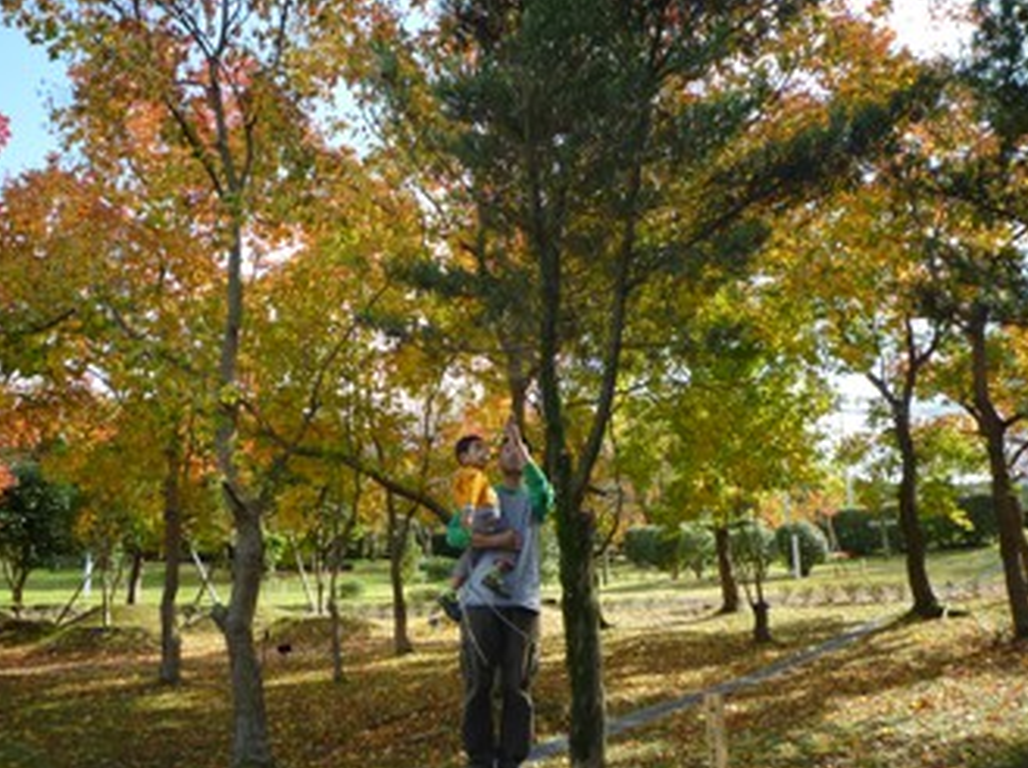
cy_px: 415
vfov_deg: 49.6
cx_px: 498
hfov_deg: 63.5
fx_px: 831
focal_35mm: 28
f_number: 2.8
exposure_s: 1/320
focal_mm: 4.4
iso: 100
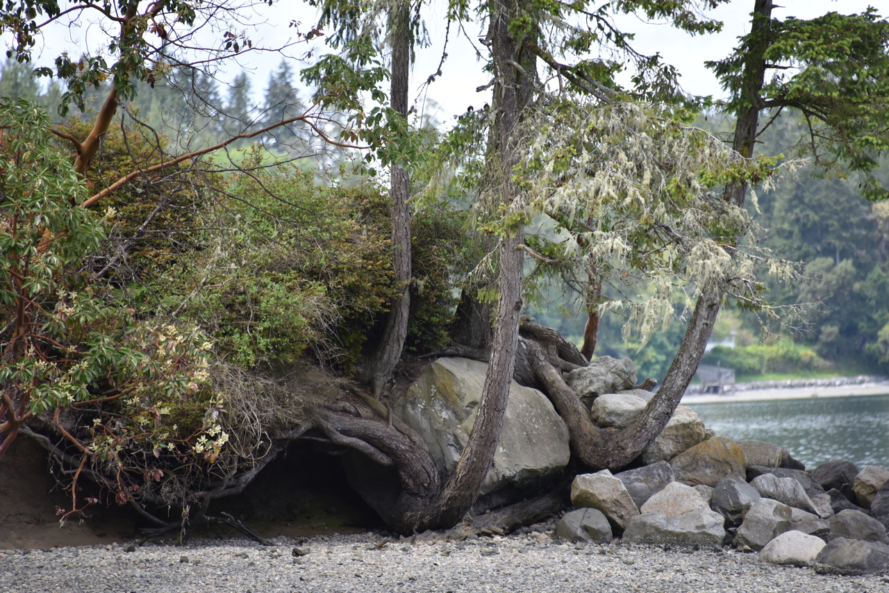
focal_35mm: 300
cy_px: 296
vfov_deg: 4.6
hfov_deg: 6.9
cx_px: 444
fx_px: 7410
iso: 640
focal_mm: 300
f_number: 5.6
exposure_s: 1/640
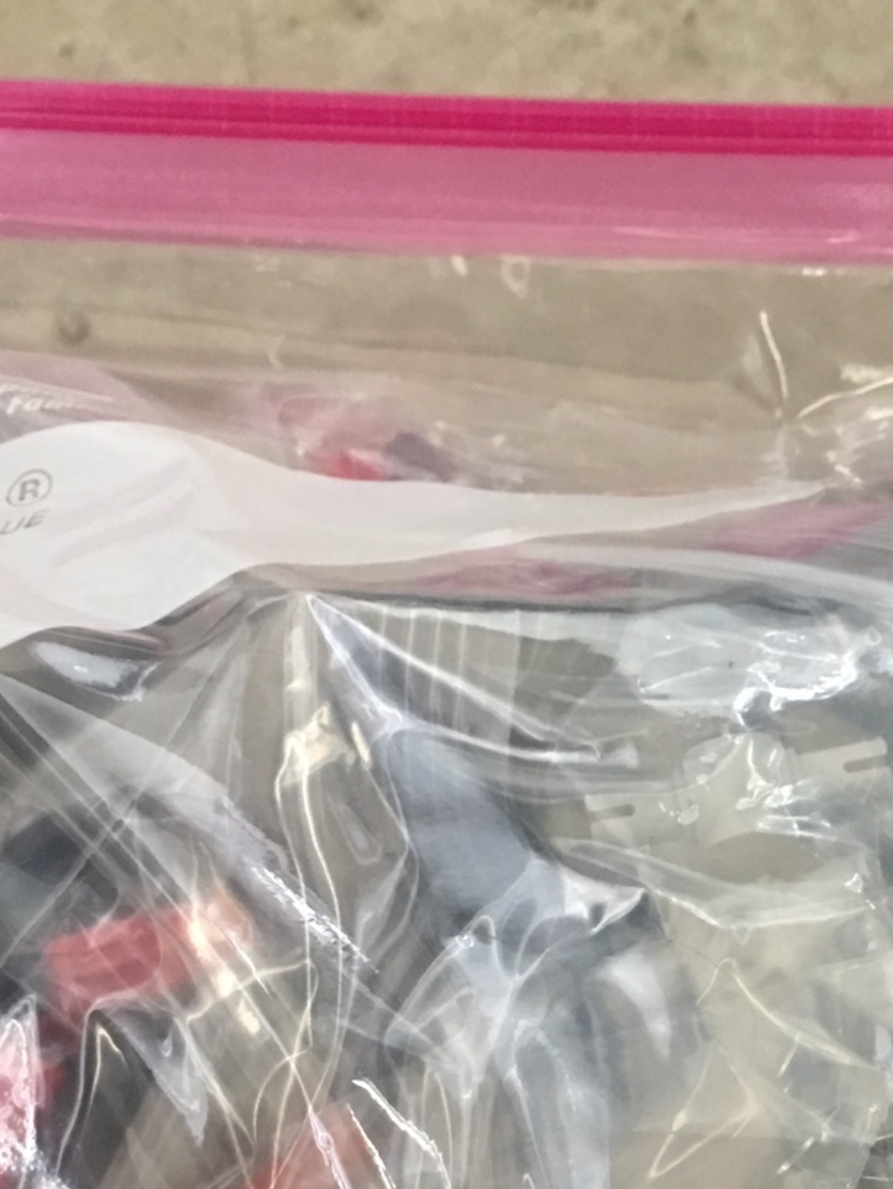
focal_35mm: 73
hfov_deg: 19.8
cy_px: 1242
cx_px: 800
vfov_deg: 25.1
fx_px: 2510
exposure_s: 1/10
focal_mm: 4.15
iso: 80
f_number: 2.2
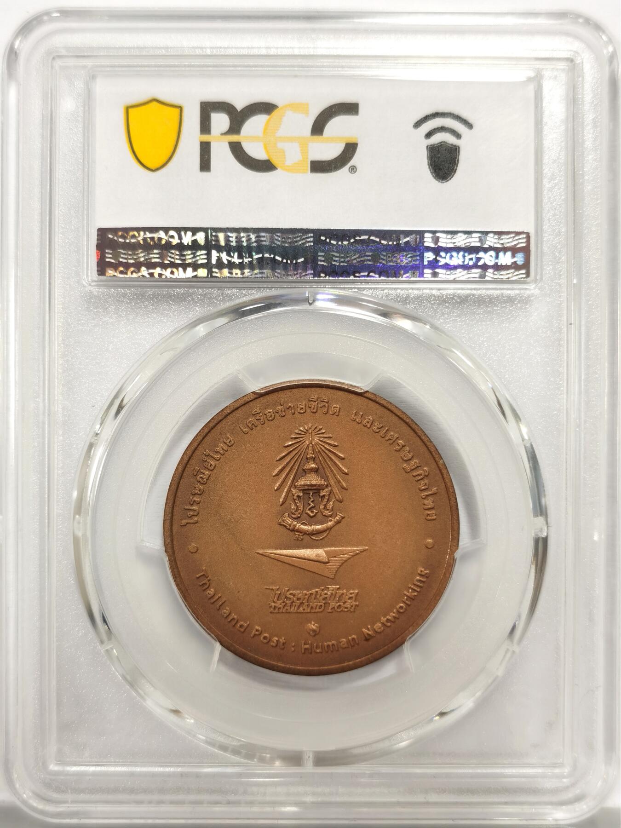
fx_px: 1292
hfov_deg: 27.0
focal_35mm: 54
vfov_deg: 35.5
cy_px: 414
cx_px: 310
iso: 125
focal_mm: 5.56
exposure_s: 1/100
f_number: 16
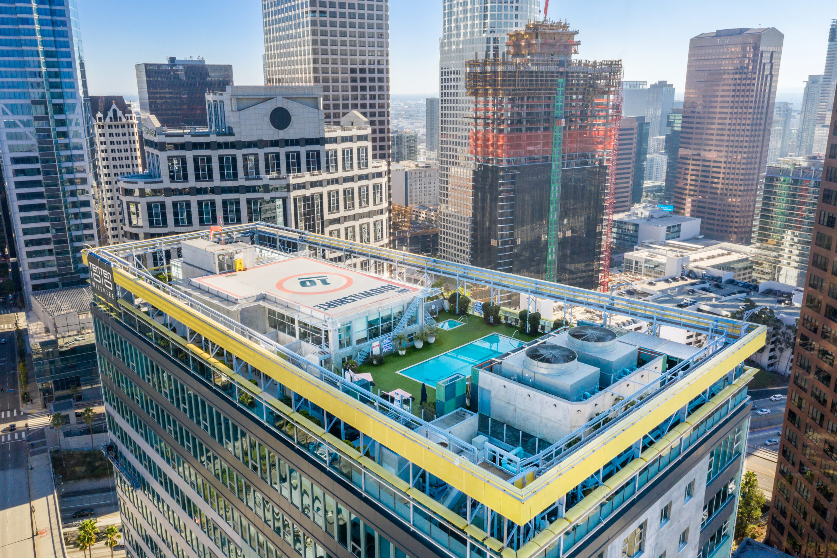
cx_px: 418
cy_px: 279
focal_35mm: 28
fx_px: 651
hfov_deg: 65.5
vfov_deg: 46.4
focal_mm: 10.26
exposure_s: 1/200
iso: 100
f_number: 8
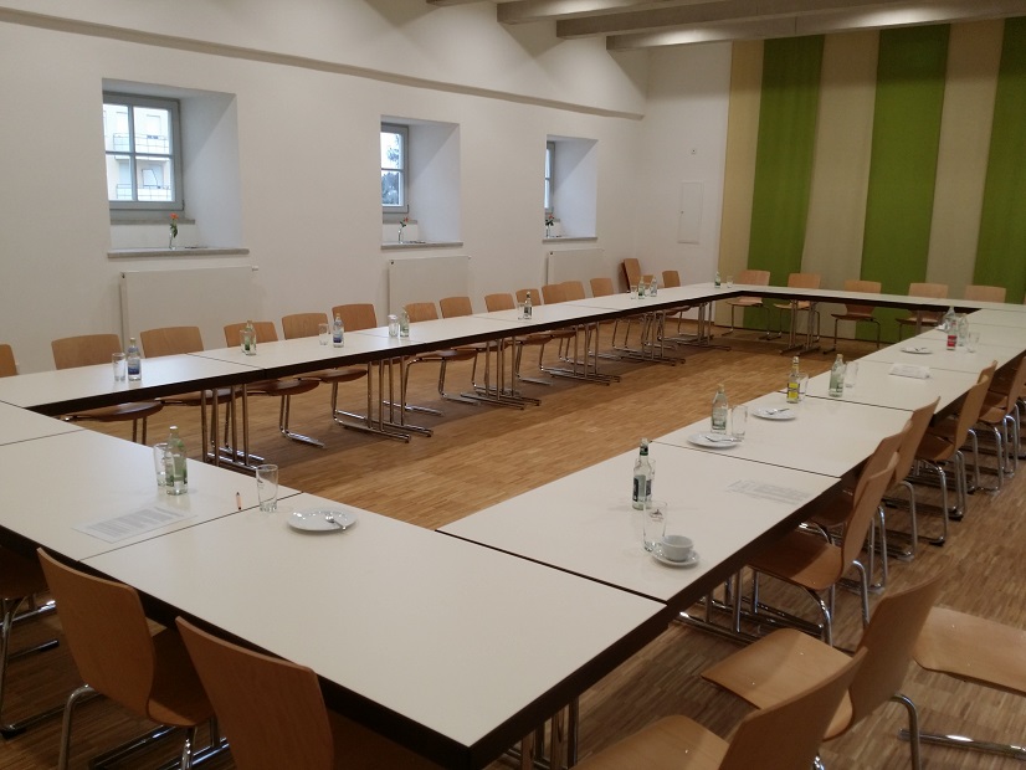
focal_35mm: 31
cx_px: 513
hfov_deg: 58.3
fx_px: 919
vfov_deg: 45.5
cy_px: 385
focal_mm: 4.13
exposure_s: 1/33
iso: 64
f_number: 2.2
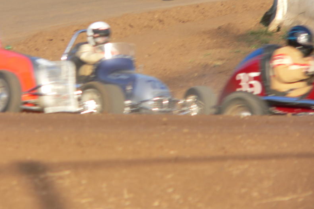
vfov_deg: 3.2
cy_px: 107
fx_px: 3802
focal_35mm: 436
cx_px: 157
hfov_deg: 4.7
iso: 80
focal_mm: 69.6
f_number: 4
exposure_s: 1/250
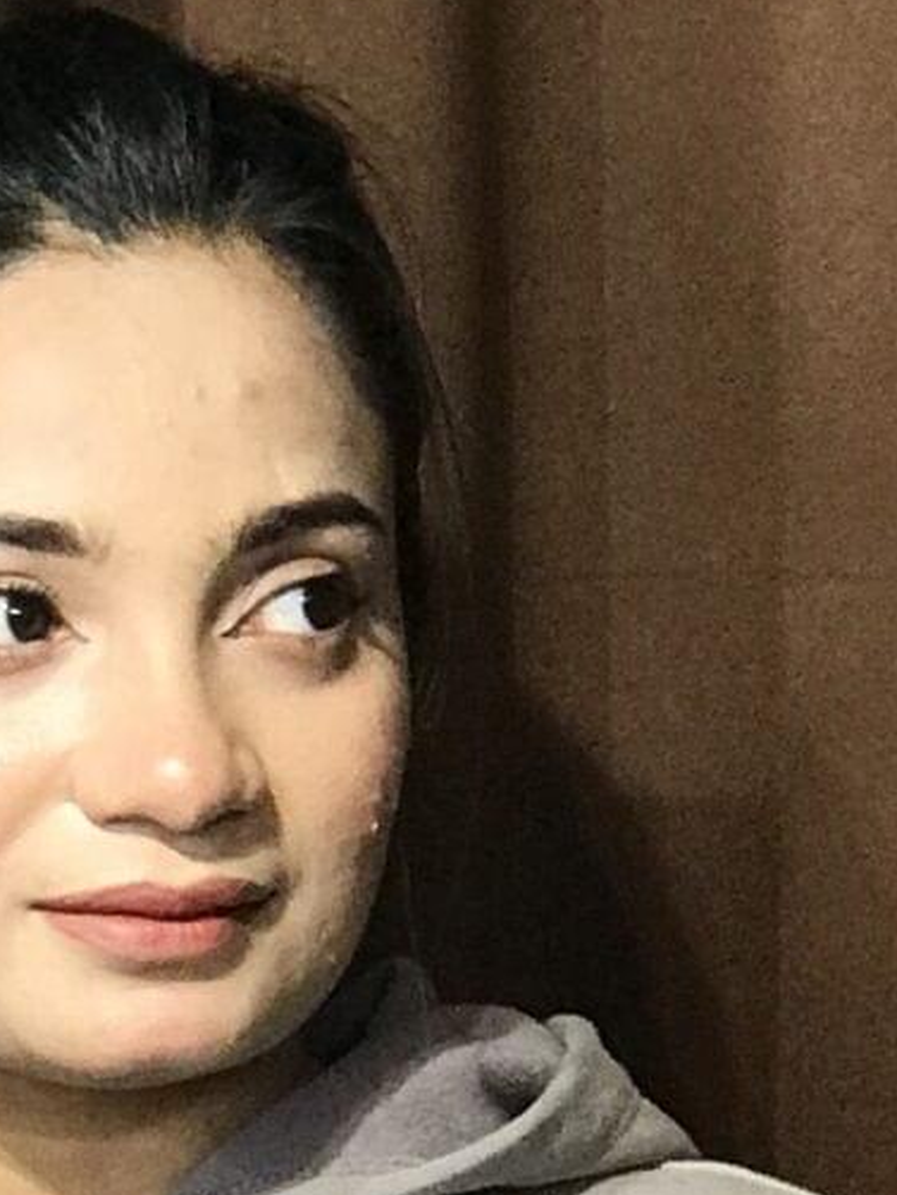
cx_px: -126
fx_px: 10050
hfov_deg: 5.1
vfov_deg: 6.8
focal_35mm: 291
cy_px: 1419
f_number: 2.8
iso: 64
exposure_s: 1/50
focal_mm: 6.6
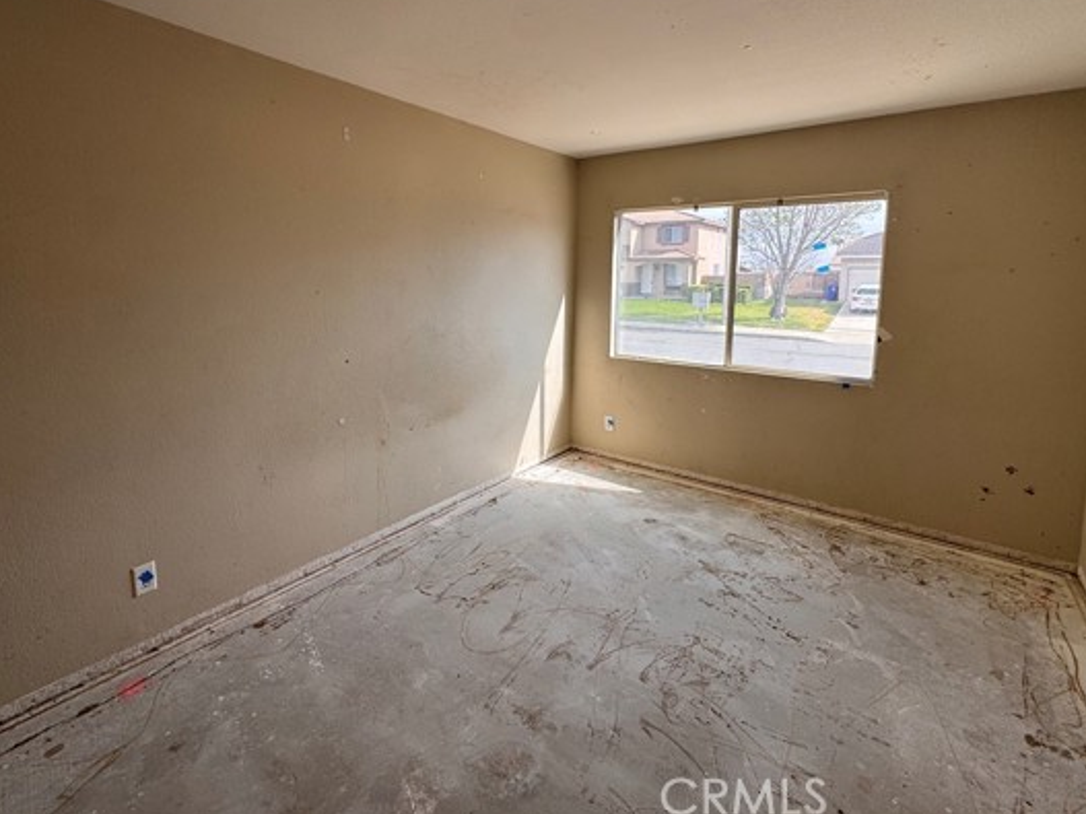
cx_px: 507
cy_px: 332
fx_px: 533
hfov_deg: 90.9
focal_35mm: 17
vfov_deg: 74.0
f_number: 2.2
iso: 40
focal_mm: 2.22
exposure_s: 1/453
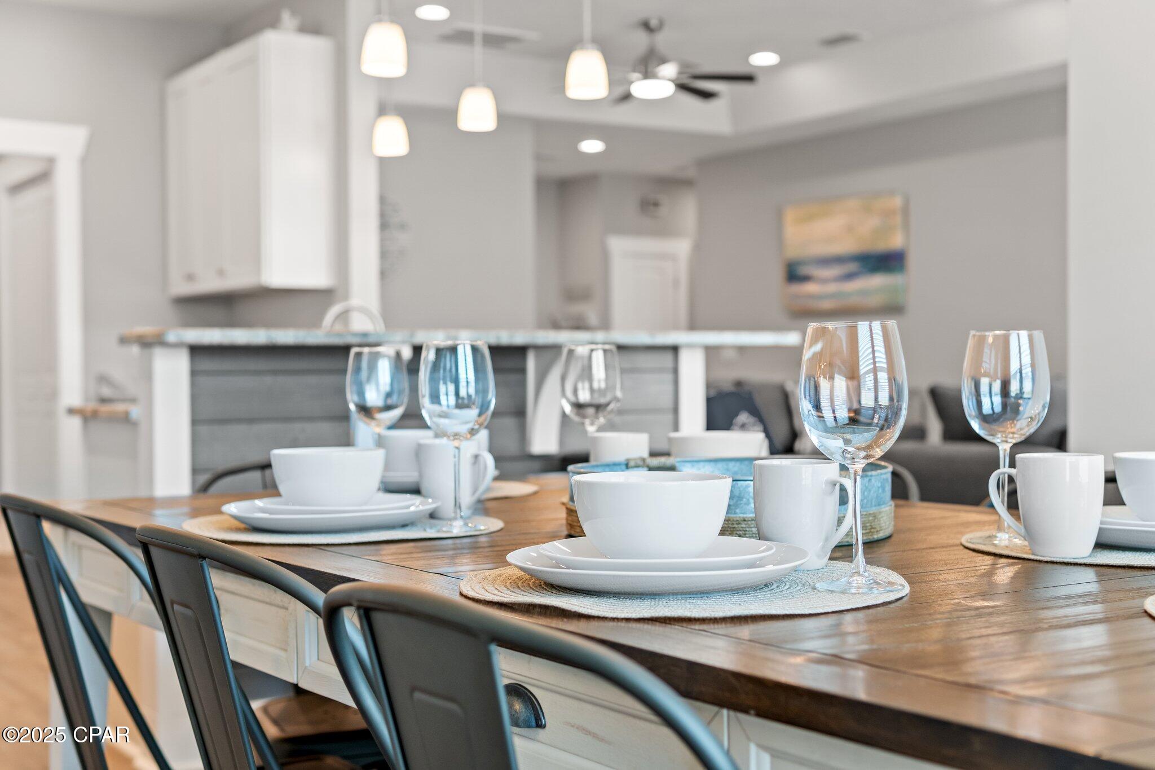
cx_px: 578
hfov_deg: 43.6
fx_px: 1444
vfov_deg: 29.9
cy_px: 385
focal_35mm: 45
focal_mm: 30
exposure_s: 1/30
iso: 400
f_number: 2.8
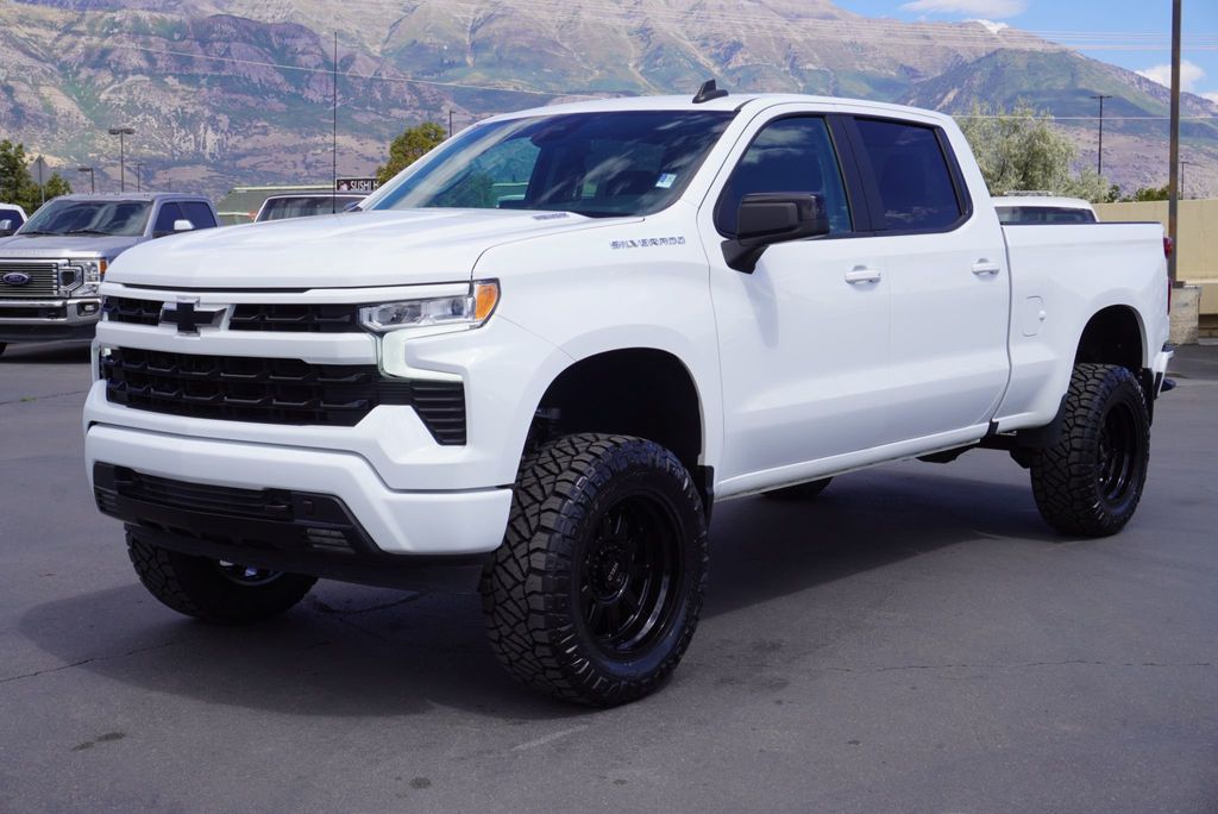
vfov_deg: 28.1
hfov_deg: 41.1
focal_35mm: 48
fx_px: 1625
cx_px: 609
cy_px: 407
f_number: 11
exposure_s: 1/160
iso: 100
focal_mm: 32
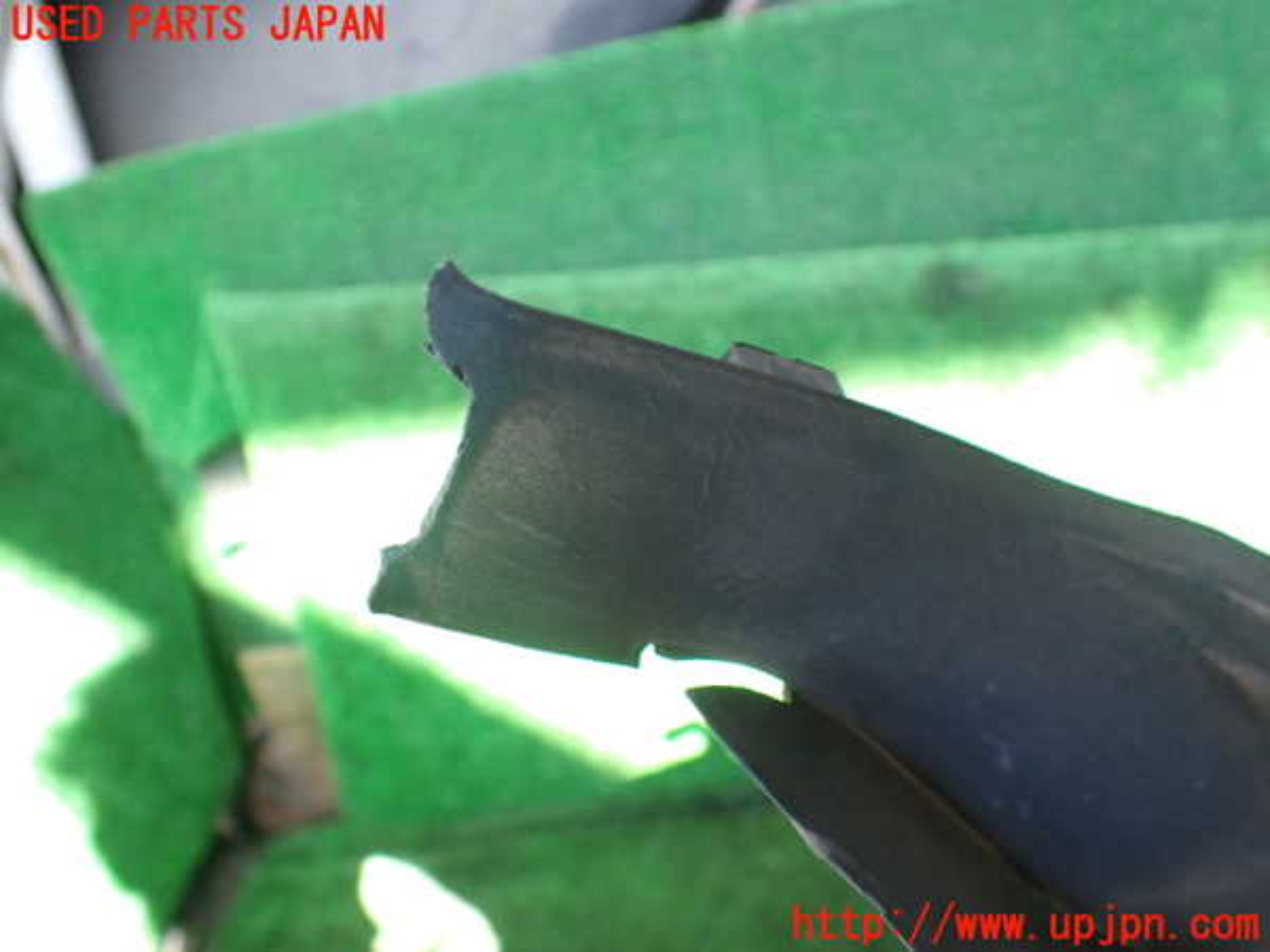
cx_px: 635
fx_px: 1101
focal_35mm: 30
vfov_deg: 46.8
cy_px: 476
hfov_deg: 60.0
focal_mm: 5.4
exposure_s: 1/125
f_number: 2.3
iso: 320
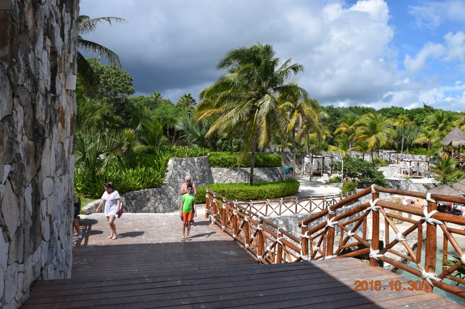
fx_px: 349
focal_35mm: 27
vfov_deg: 47.9
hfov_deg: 67.4
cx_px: 232
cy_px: 154
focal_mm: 18
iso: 200
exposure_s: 1/400
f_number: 10
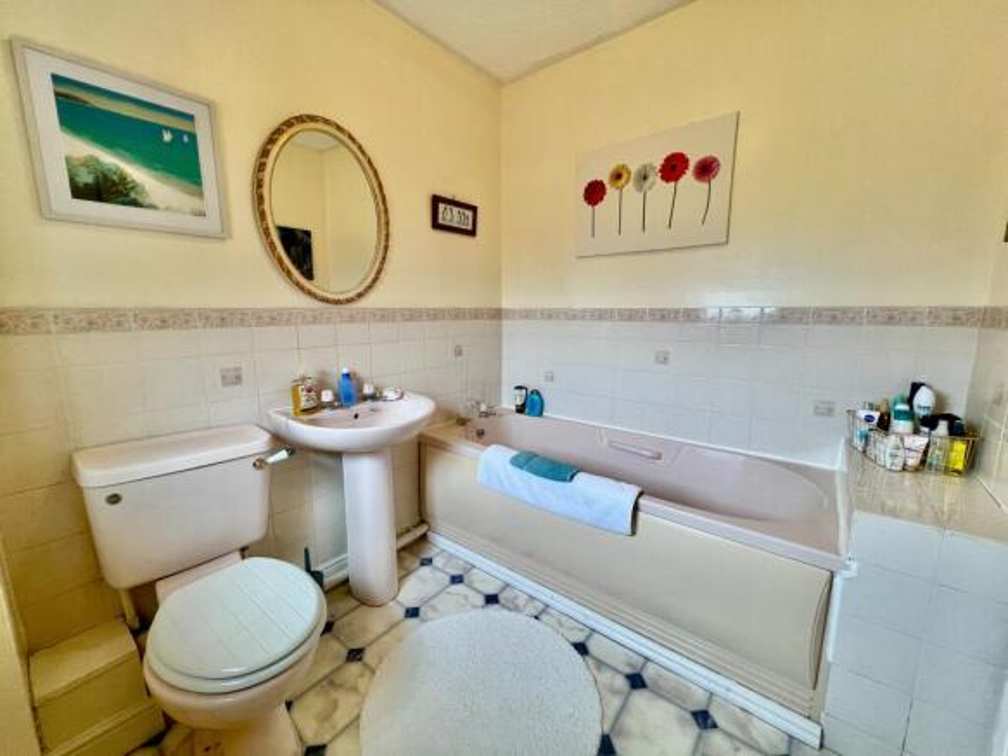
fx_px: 378
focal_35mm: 13
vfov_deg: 89.9
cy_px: 378
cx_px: 504
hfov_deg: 106.2
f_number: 1.8
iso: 100
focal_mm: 1.57
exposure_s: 1/100
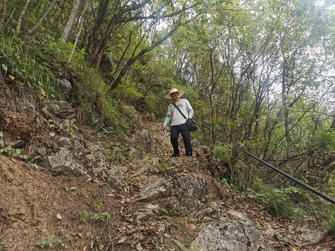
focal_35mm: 27
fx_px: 261
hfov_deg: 65.3
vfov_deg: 51.4
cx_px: 168
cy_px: 126
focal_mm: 5.56
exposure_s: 1/272
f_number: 1.6
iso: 50
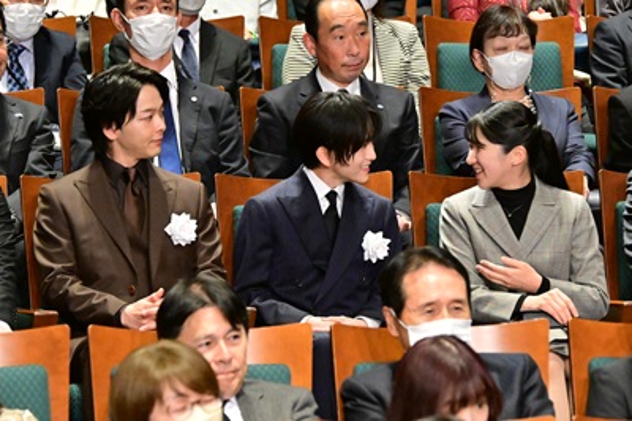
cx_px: 316
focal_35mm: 262
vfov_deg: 5.2
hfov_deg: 7.9
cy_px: 210
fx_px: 4596
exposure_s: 1/200
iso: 10000
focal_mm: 175
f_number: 6.3
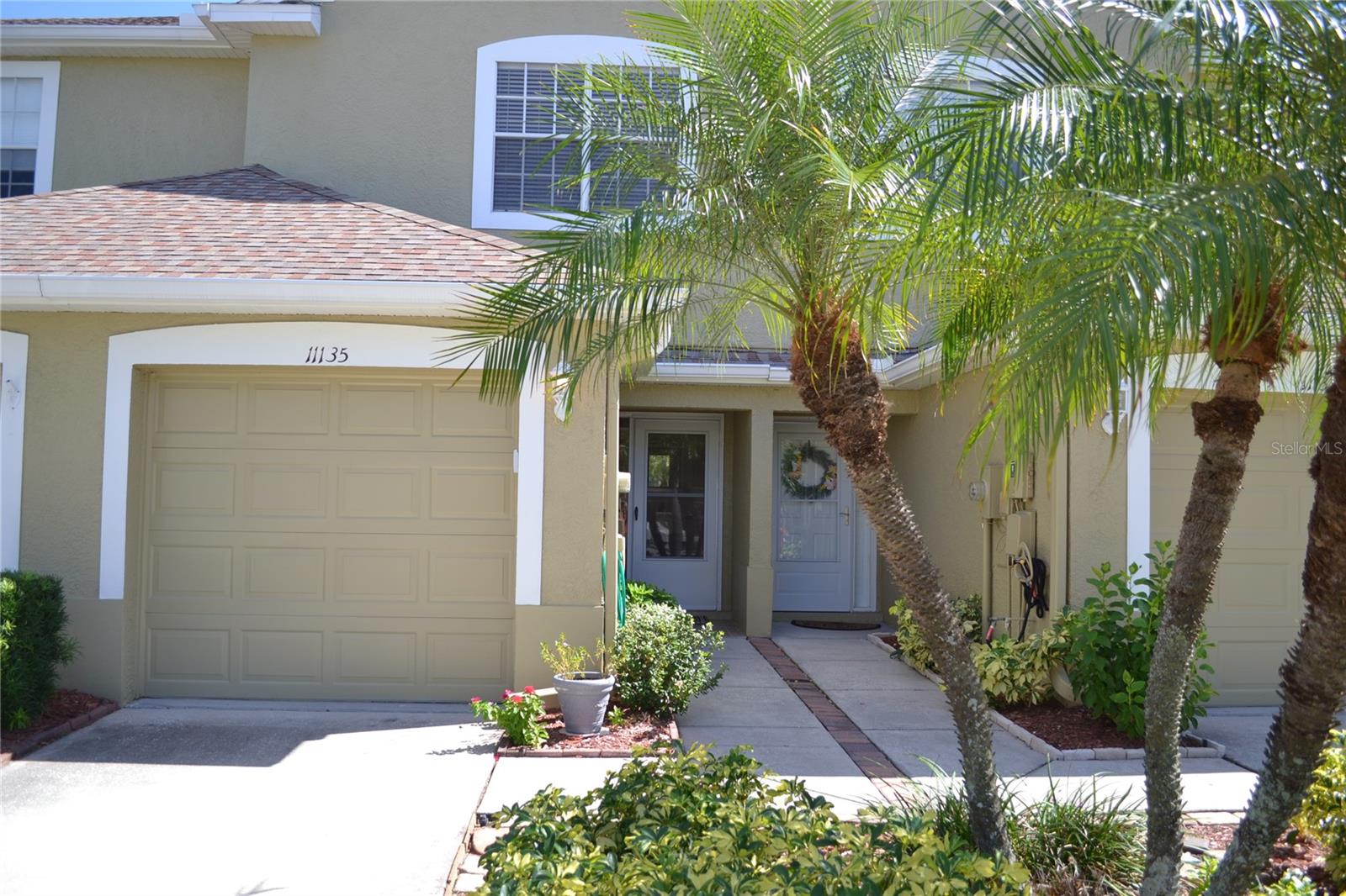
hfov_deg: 67.4
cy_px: 448
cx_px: 673
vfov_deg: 47.9
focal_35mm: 27
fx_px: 1009
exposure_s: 1/320
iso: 100
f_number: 3.5
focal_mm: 18
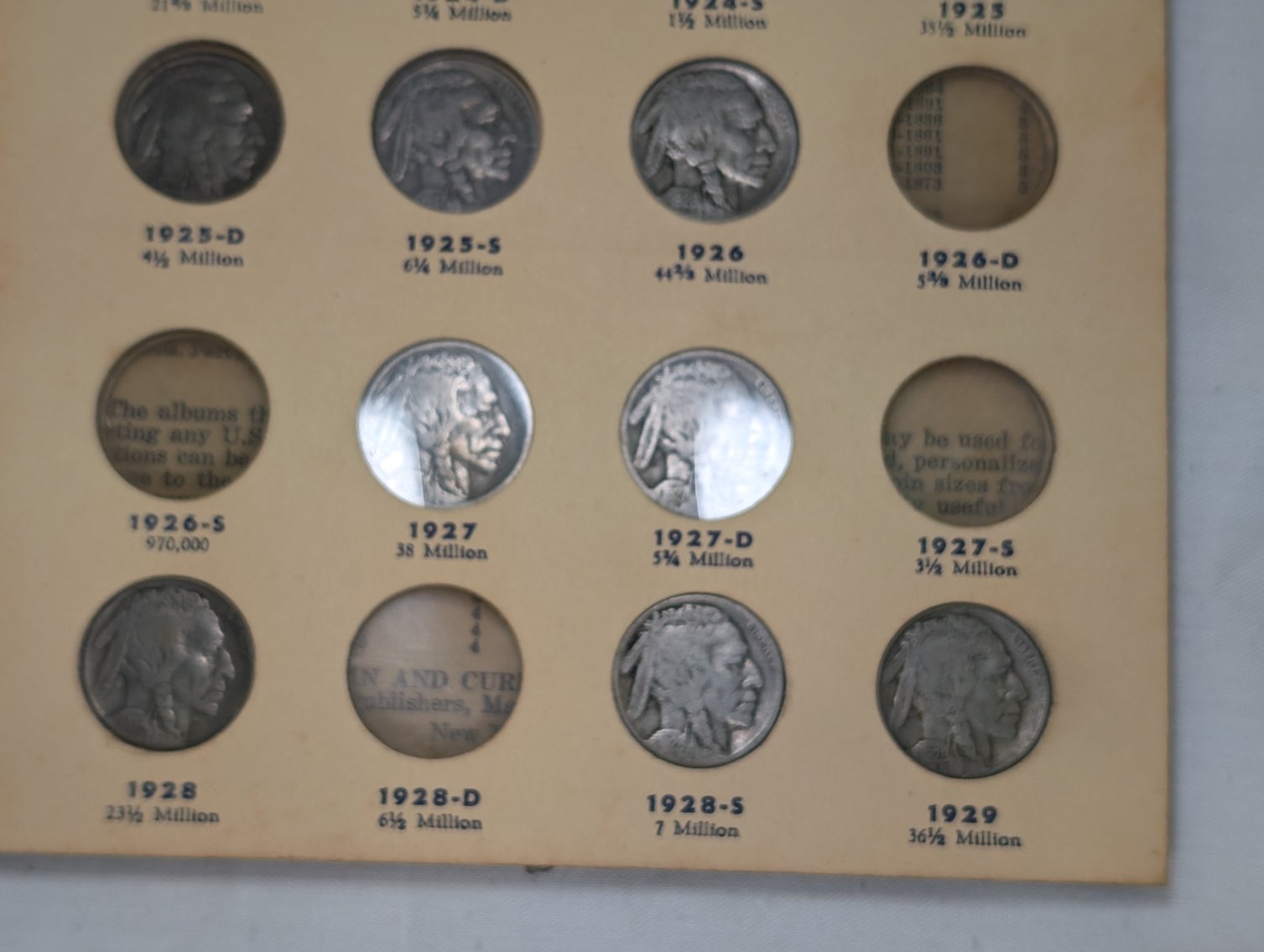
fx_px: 1792
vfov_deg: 29.8
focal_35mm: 49
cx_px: 632
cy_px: 476
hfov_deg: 38.9
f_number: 1.68
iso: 21
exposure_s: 1/151
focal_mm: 6.9
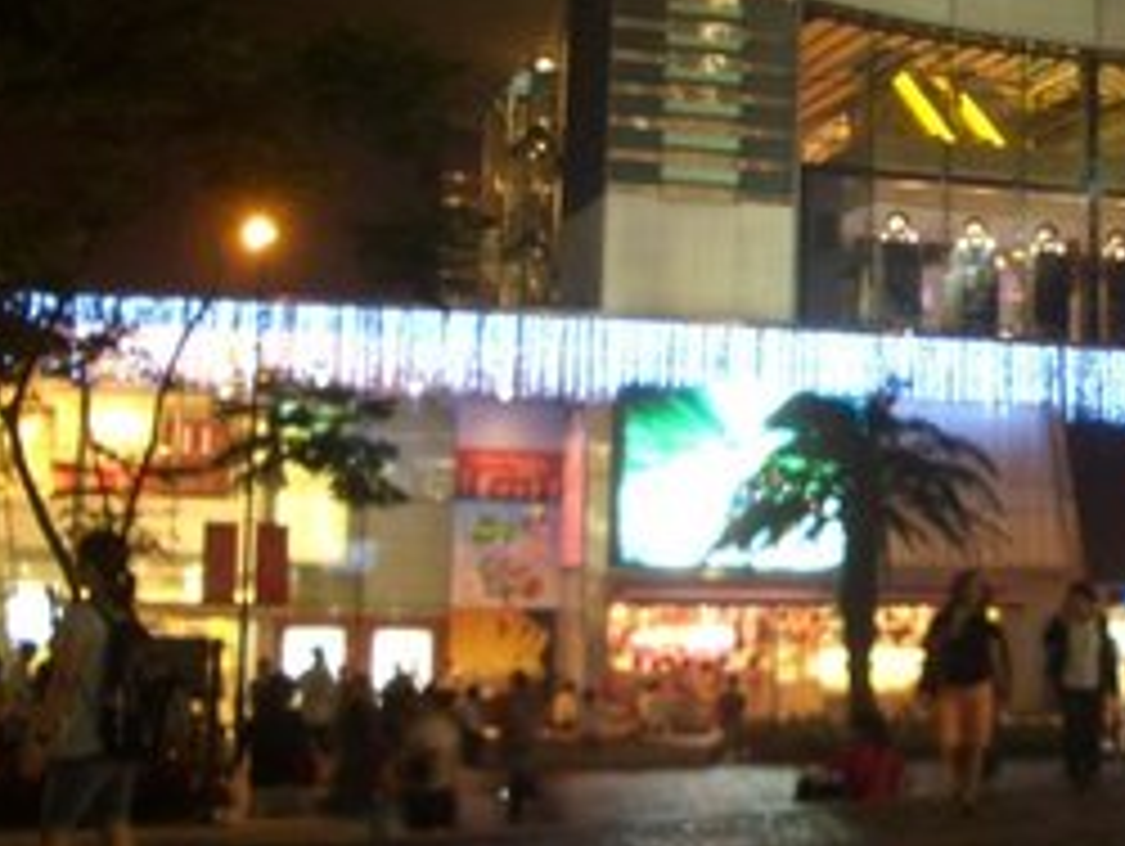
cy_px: 115
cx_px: 1022
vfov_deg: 20.7
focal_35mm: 70
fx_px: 2277
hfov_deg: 26.8
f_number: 2.6
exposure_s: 1/2.5
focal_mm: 5.8
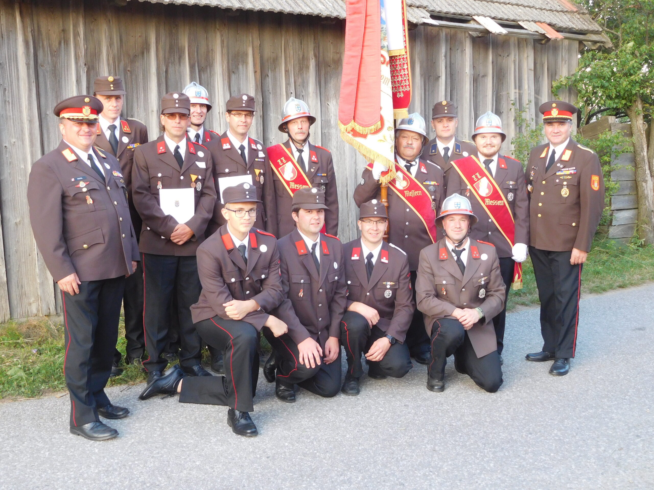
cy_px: 245
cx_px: 327
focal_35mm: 45
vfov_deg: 32.2
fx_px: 850
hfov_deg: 42.1
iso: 250
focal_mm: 8
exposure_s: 1/30
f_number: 4
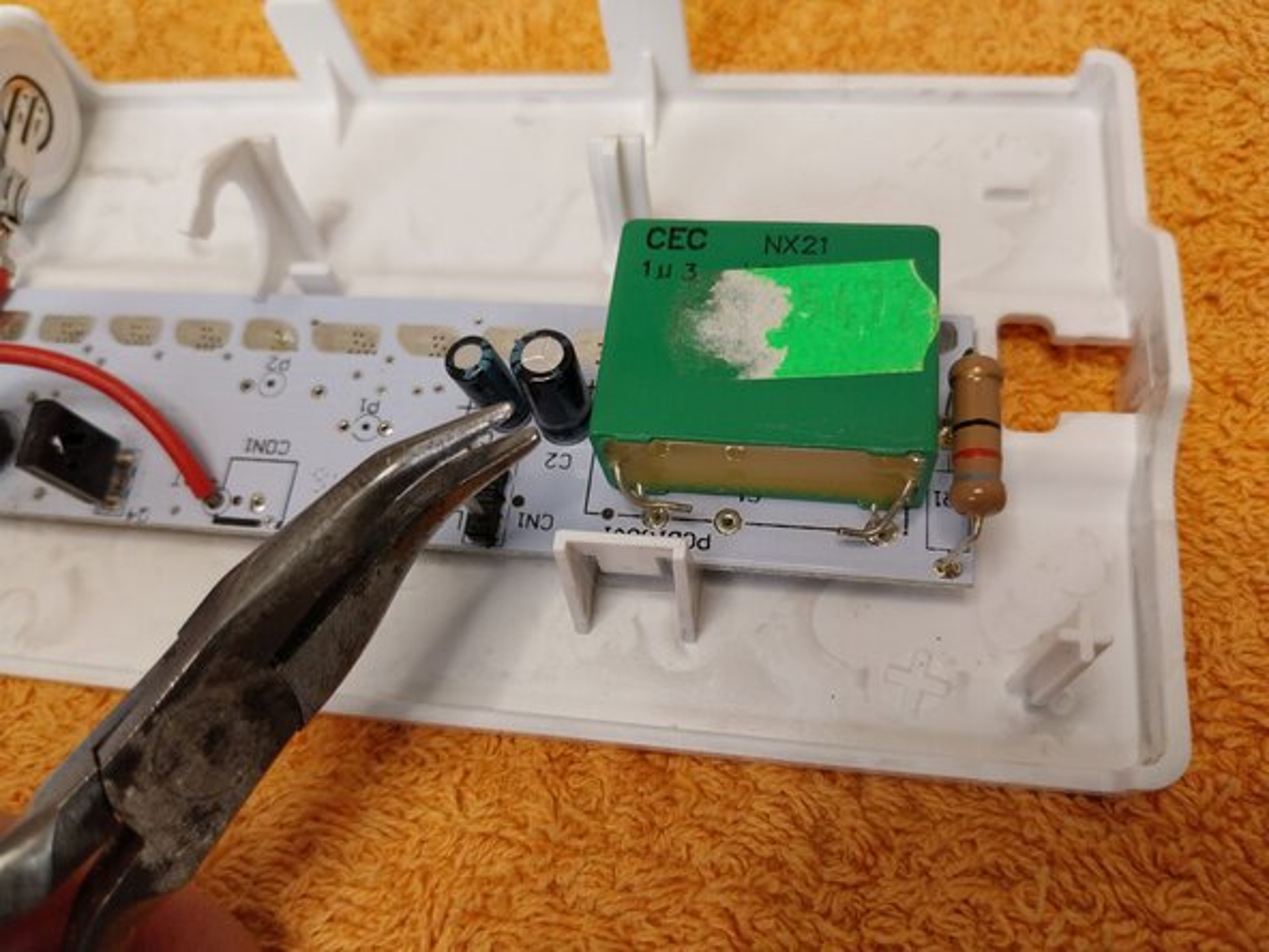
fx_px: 953
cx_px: 634
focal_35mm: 26
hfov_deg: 67.3
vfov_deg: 53.1
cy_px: 476
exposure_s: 1/50
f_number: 1.8
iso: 50
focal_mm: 4
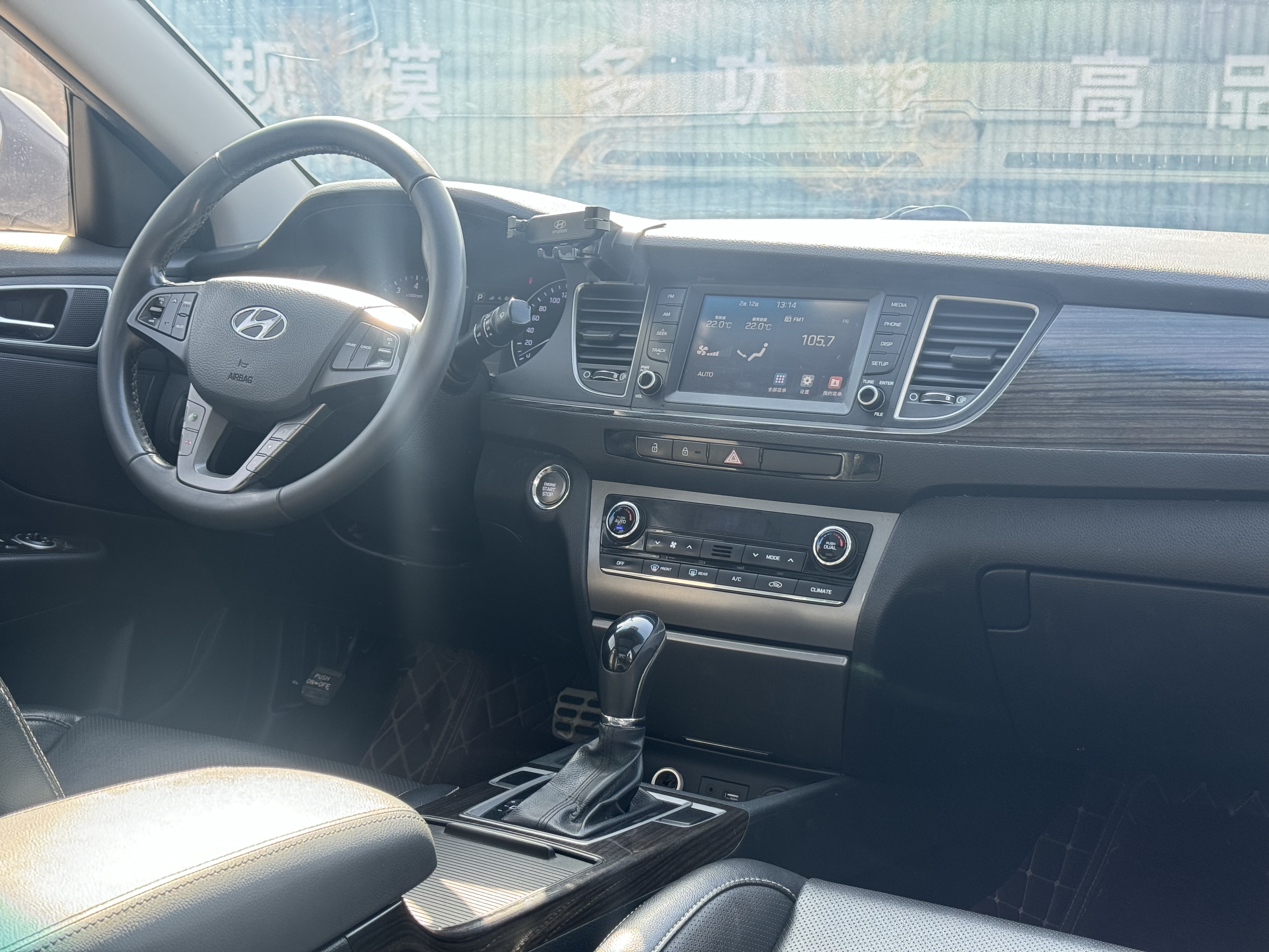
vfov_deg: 30.3
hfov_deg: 39.7
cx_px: 634
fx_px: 1760
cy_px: 476
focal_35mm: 48
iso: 100
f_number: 1.78
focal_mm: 6.76
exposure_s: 1/138
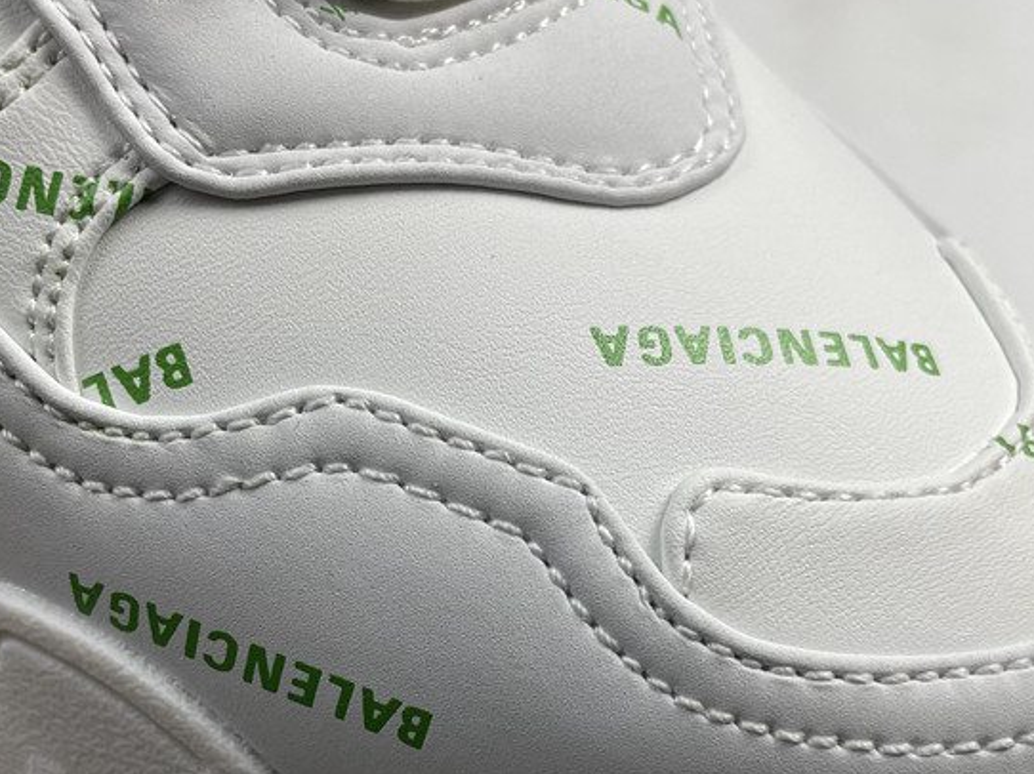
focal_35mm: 48
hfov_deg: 39.6
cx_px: 475
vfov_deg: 29.8
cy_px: 581
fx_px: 1433
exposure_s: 1/121
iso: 40
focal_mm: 4.2
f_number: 1.6
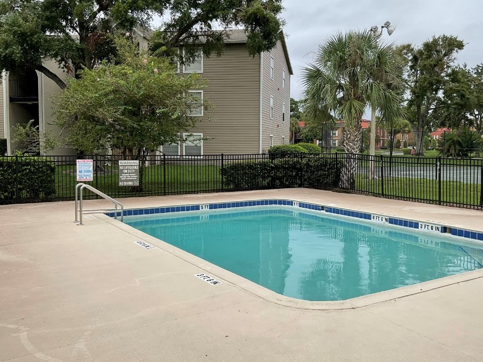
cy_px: 175
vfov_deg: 40.7
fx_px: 488
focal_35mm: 35
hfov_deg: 52.5
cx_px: 275
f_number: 1.8
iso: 16
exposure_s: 1/370
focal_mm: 3
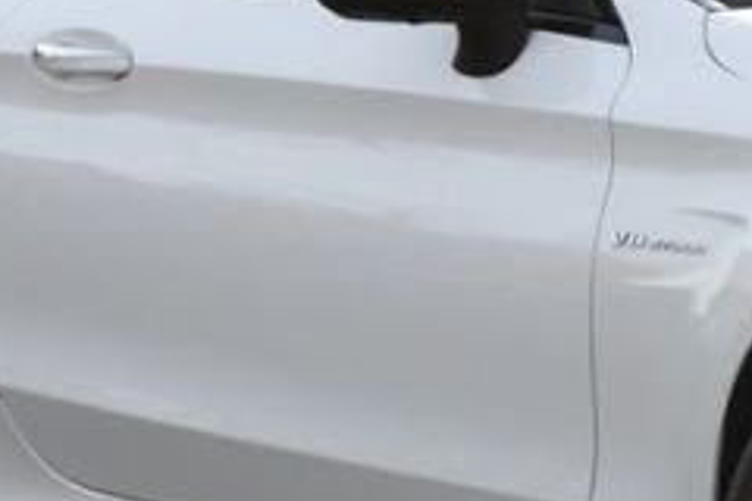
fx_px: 13096
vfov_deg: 2.2
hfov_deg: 3.3
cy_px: -153
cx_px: 865
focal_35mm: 627
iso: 360
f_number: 4.8
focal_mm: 98
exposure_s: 1/160
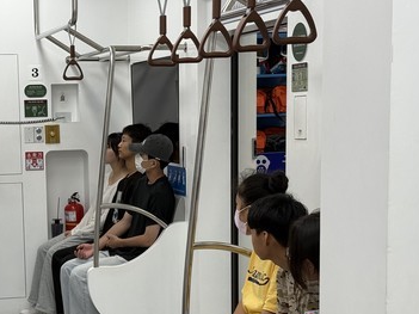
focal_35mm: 82
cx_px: 84
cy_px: 247
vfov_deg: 17.8
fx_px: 992
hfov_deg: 23.5
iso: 50
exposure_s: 1/120
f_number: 1.78
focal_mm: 6.76
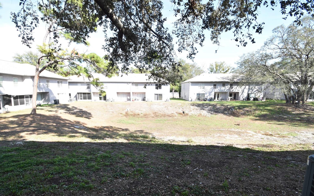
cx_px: 153
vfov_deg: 71.1
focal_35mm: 16
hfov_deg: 97.8
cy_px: 107
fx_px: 137
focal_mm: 10
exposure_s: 1/250
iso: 320
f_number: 8
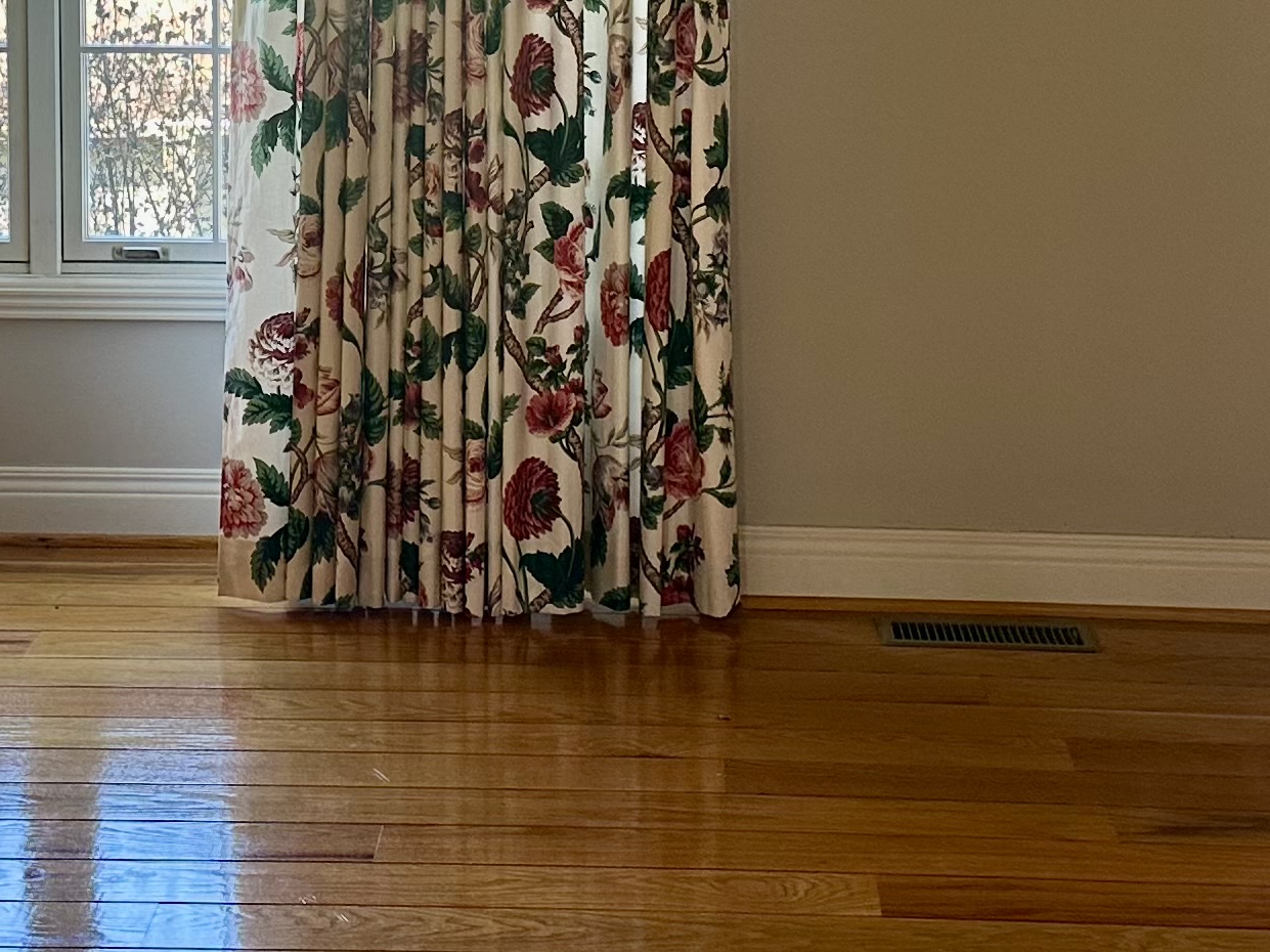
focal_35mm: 78
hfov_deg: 25.0
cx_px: 521
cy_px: 123
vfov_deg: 18.6
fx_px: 2861
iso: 125
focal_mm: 6.86
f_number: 1.78
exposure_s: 1/120
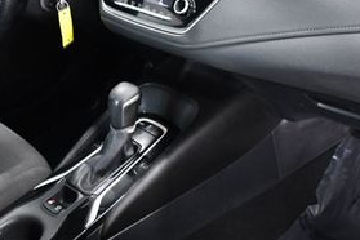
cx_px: 182
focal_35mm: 62
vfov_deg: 21.9
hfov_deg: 32.4
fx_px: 620
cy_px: 101
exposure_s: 1/100
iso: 2500
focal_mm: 18
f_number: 5
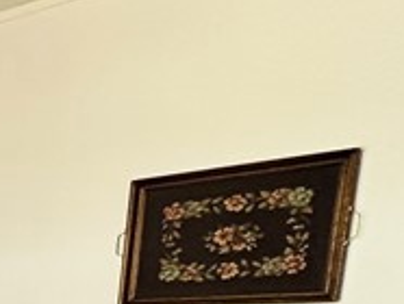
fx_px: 900
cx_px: -626
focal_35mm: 77
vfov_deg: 17.0
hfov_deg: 14.0
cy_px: 478
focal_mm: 2.22
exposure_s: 1/99
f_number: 2.2
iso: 250
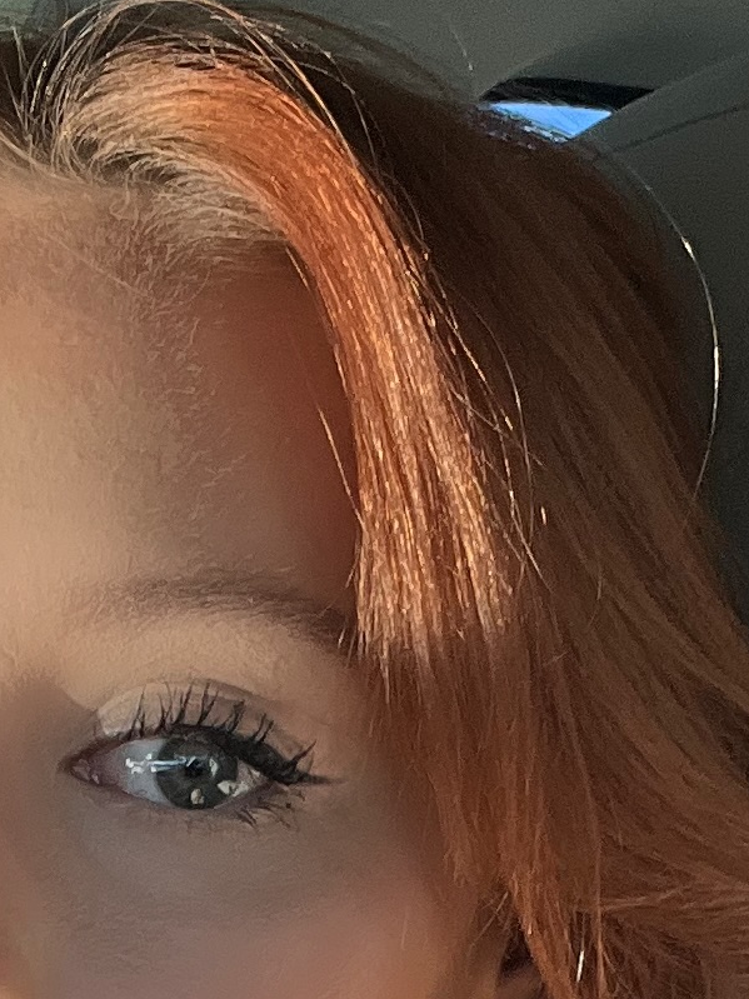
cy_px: 1430
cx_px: 355
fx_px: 3347
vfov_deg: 15.8
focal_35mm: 116
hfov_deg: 12.8
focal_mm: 2.71
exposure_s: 1/124
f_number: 2.2
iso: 25
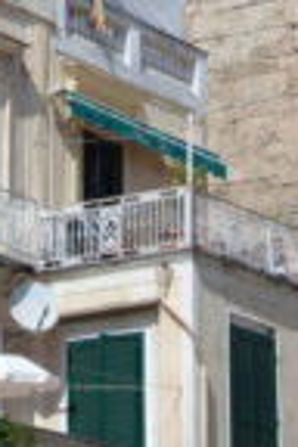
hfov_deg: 6.5
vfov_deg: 8.9
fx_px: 2620
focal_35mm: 211
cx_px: 208
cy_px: -588
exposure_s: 1/250
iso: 200
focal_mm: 28
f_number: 8
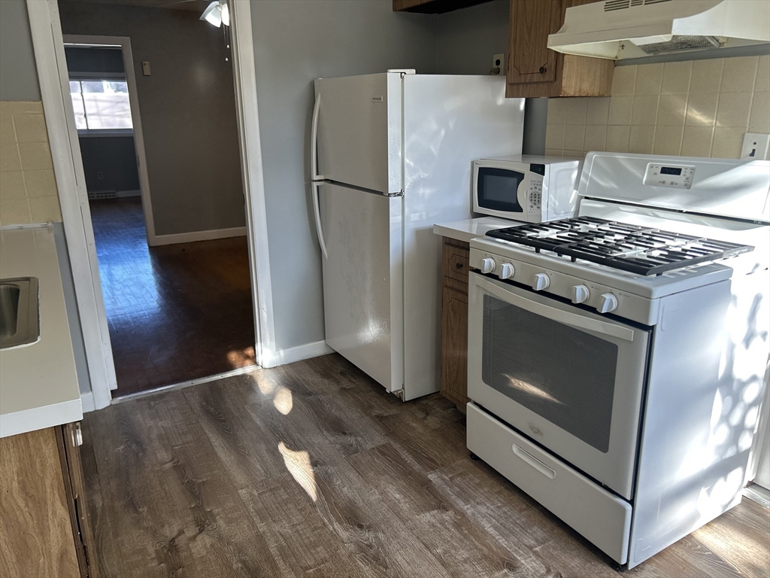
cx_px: 385
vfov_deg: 53.1
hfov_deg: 67.3
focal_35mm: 26
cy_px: 289
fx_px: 578
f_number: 1.5
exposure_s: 1/120
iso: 50
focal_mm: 5.7
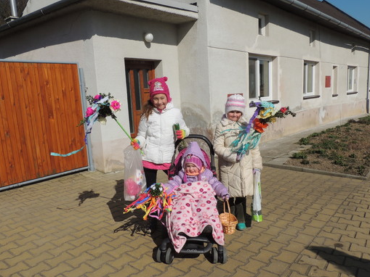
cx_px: 180
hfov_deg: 63.4
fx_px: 299
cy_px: 149
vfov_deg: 49.7
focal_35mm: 28
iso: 100
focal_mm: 4.3
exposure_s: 1/1250
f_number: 4.7
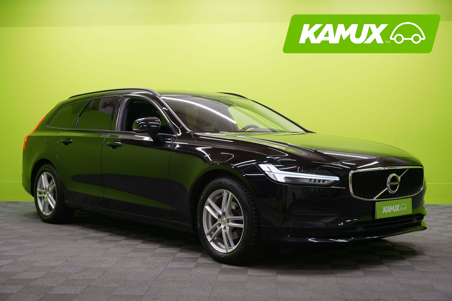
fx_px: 615
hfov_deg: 40.3
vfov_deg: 27.5
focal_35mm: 49
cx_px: 226
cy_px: 150
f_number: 5.6
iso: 400
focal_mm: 49
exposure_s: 1/25
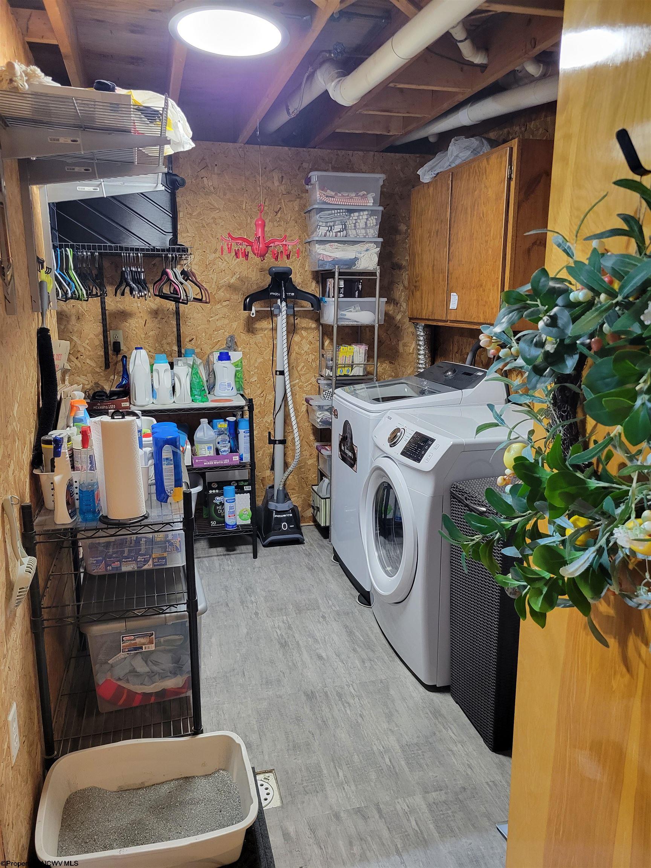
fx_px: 652
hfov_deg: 53.1
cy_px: 434
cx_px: 326
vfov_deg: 67.3
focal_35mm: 26
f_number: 1.8
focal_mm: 5.4
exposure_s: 1/40
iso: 250
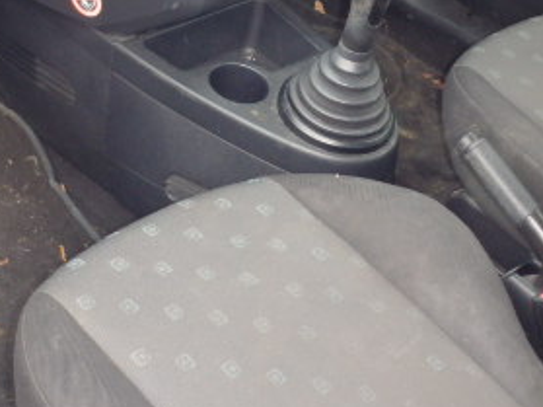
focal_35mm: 78
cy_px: 29
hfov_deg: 25.0
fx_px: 1223
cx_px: 267
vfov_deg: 18.5
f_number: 4.4
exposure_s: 1/60
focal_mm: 6.1
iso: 200
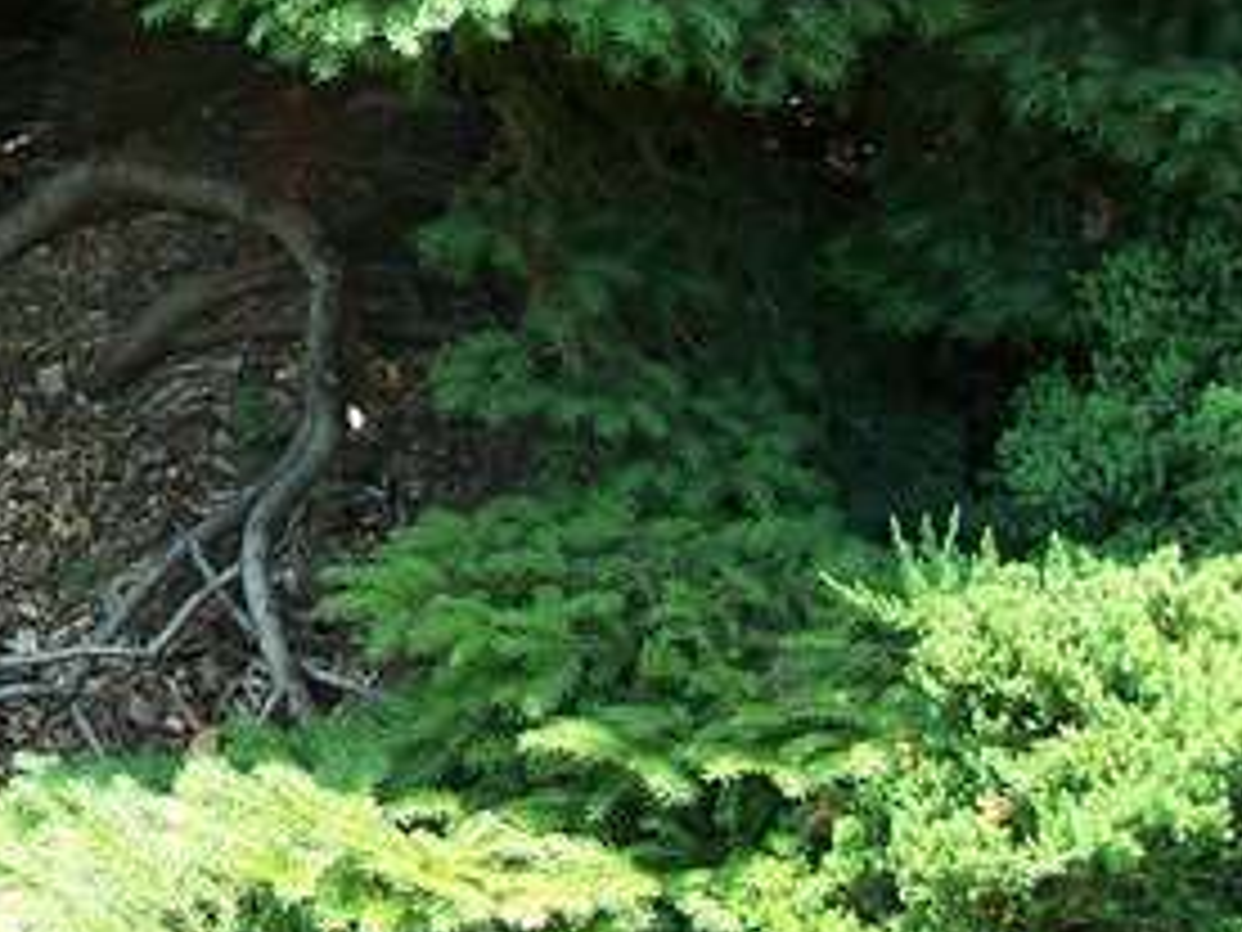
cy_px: -252
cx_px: -194
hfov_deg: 13.0
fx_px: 5310
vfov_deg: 9.8
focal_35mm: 148
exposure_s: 1/250
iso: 80
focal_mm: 8.5
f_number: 3
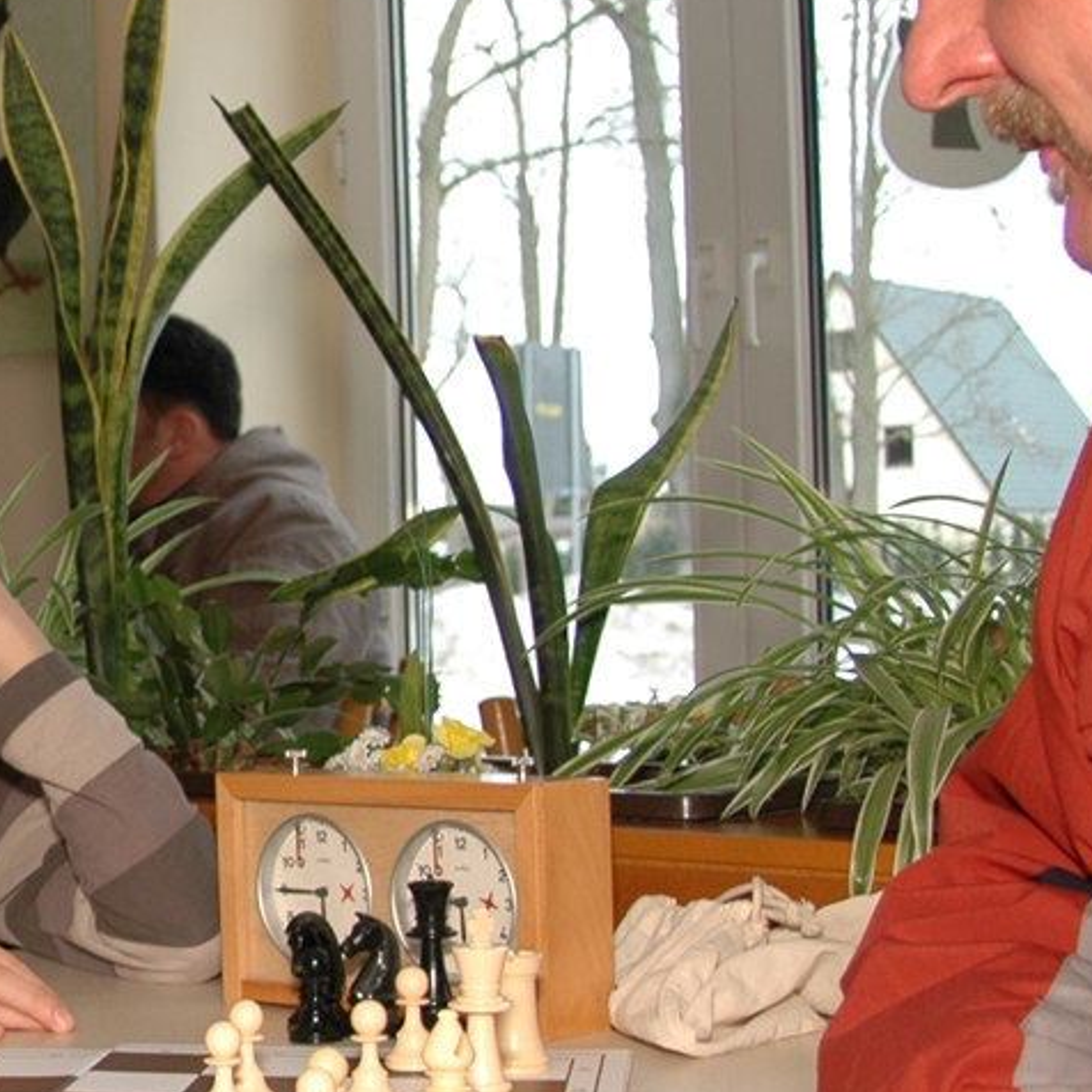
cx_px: -87
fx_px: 2748
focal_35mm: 77
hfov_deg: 21.4
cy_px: 599
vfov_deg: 22.5
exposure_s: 1/80
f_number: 4.5
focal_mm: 18
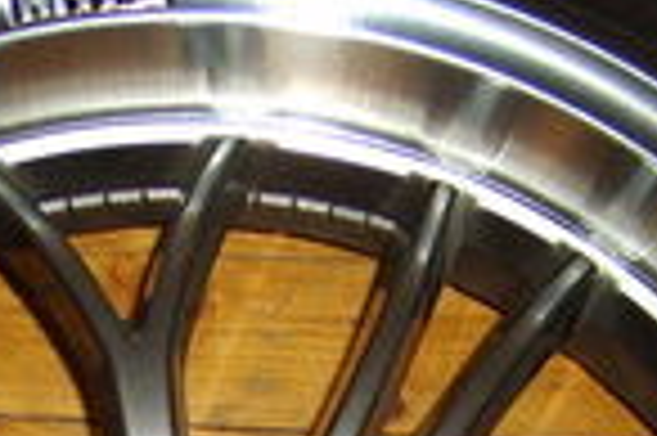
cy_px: 787
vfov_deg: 8.2
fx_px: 2917
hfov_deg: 12.8
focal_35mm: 160
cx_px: 153
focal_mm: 5.8
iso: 100
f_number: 2.8
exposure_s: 1/45
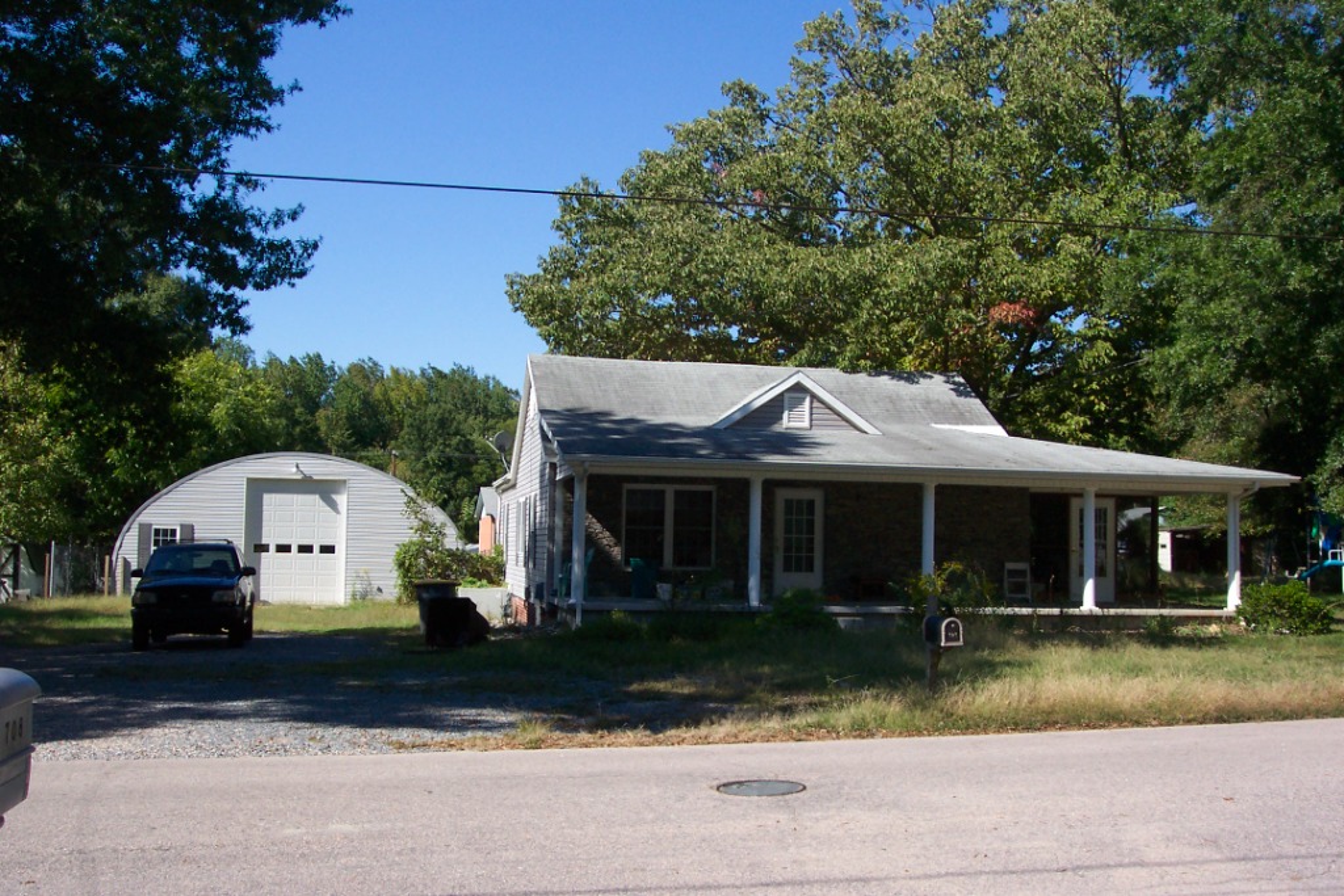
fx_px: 1419
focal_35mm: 38
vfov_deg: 35.1
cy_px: 448
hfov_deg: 50.7
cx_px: 672
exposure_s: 1/500
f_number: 4.8
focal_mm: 8
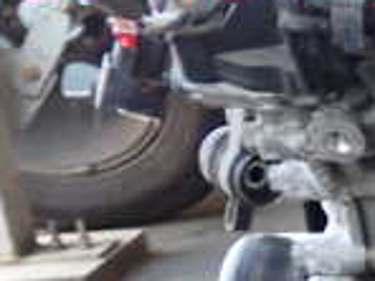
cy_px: 516
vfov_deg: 9.2
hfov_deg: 11.6
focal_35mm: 154
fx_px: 1668
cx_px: 740
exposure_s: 1/40
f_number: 2.7
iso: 320
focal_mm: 6.83
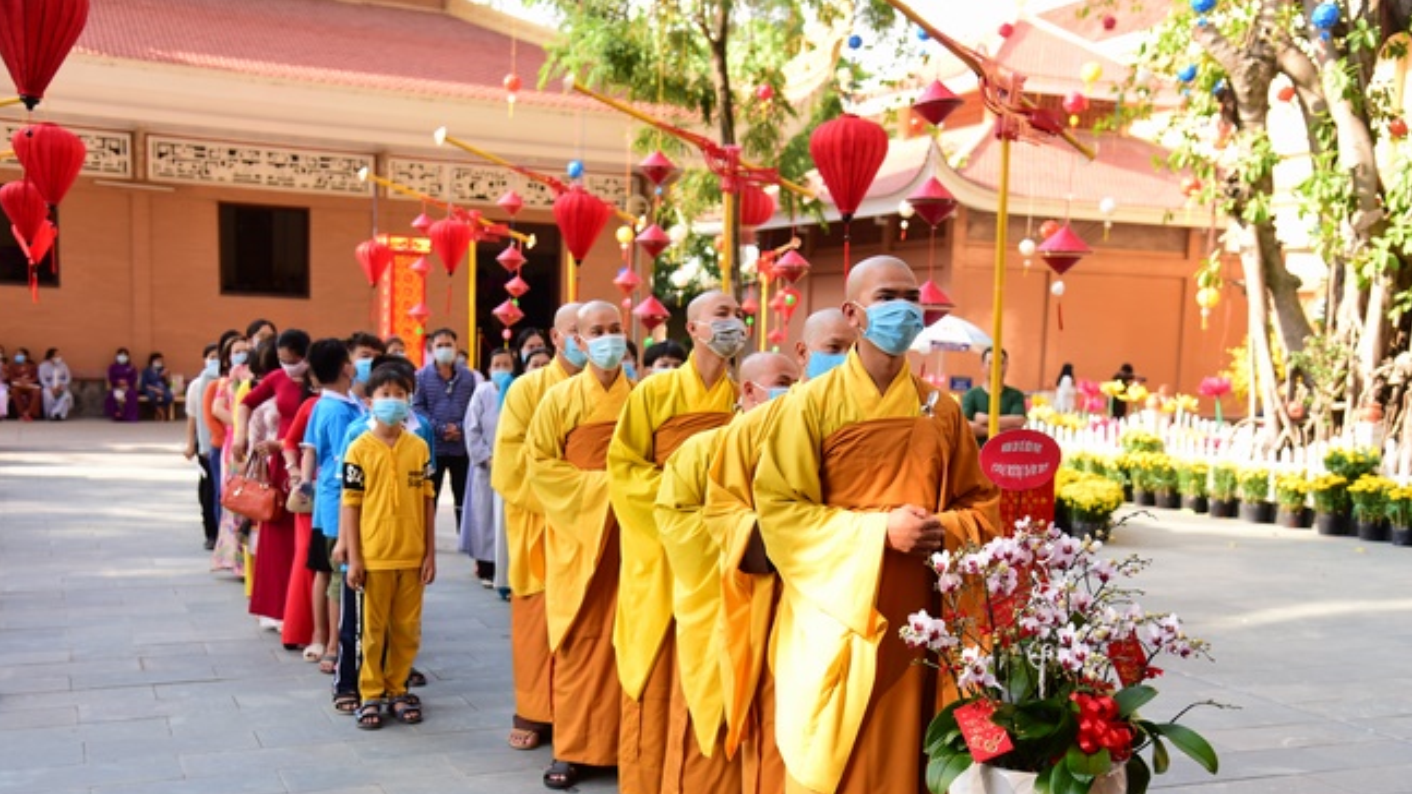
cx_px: 707
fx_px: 1498
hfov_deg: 50.5
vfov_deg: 29.6
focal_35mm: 40
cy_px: 471
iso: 320
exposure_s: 1/400
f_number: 4
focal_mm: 38
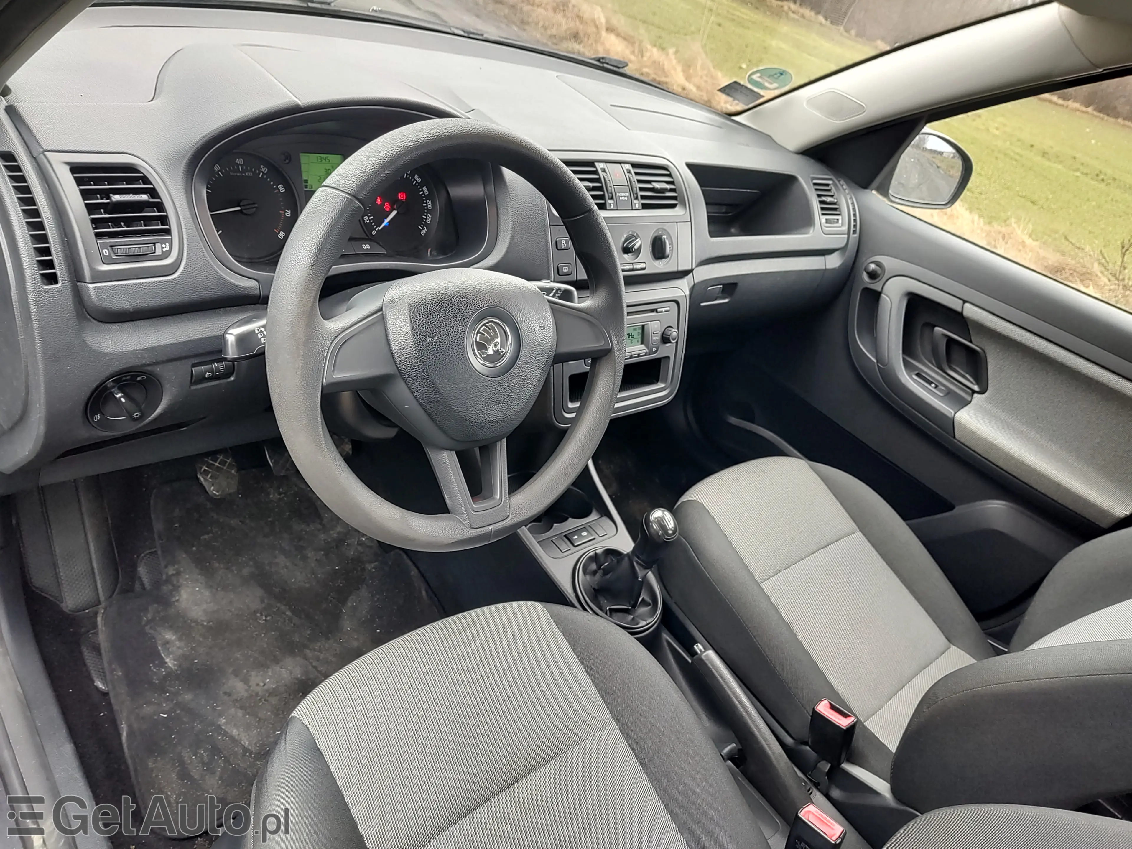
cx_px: 566
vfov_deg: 58.9
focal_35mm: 23
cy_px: 424
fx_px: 752
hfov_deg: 73.9
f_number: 1.8
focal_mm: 5.56
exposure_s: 1/100
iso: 154
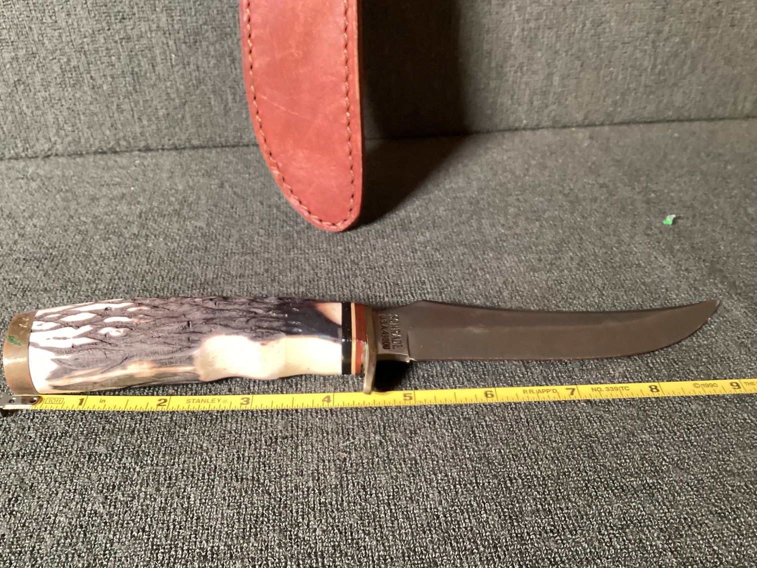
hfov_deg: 58.3
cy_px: 284
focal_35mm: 31
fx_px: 678
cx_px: 378
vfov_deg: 45.4
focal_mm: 3.3
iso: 250
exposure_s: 1/33
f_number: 2.4
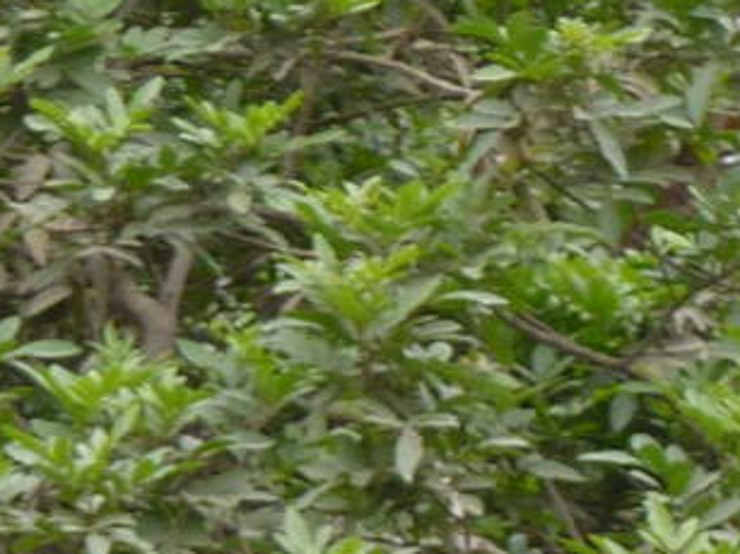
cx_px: 497
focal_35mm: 1357
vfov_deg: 1.1
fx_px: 28998
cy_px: 821
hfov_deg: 1.5
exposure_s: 1/100
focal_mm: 42.6
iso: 125
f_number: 4.7
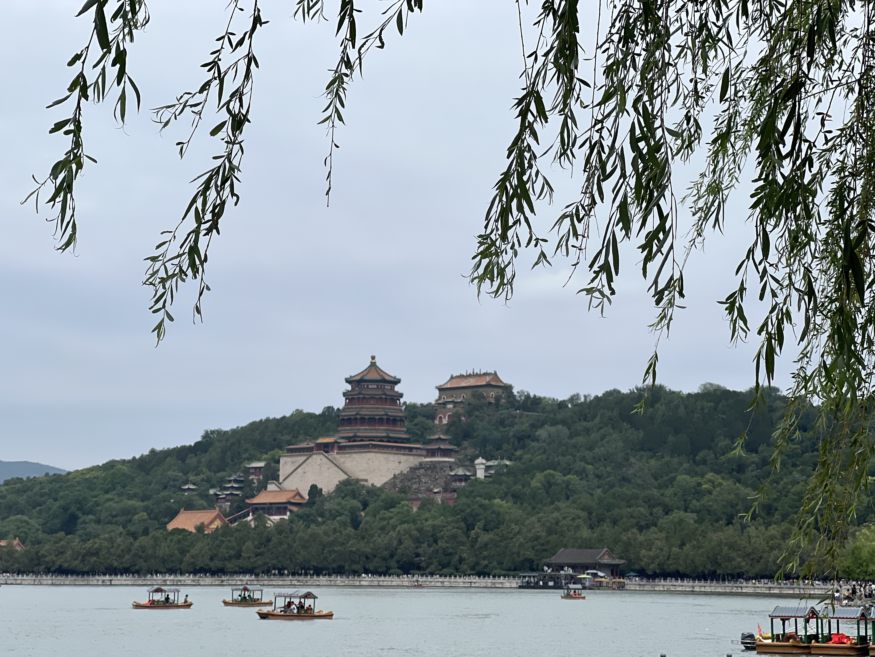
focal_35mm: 77
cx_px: 438
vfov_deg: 19.1
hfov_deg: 25.3
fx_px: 1946
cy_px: 328
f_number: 2.8
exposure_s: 1/1357
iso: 32
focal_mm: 9
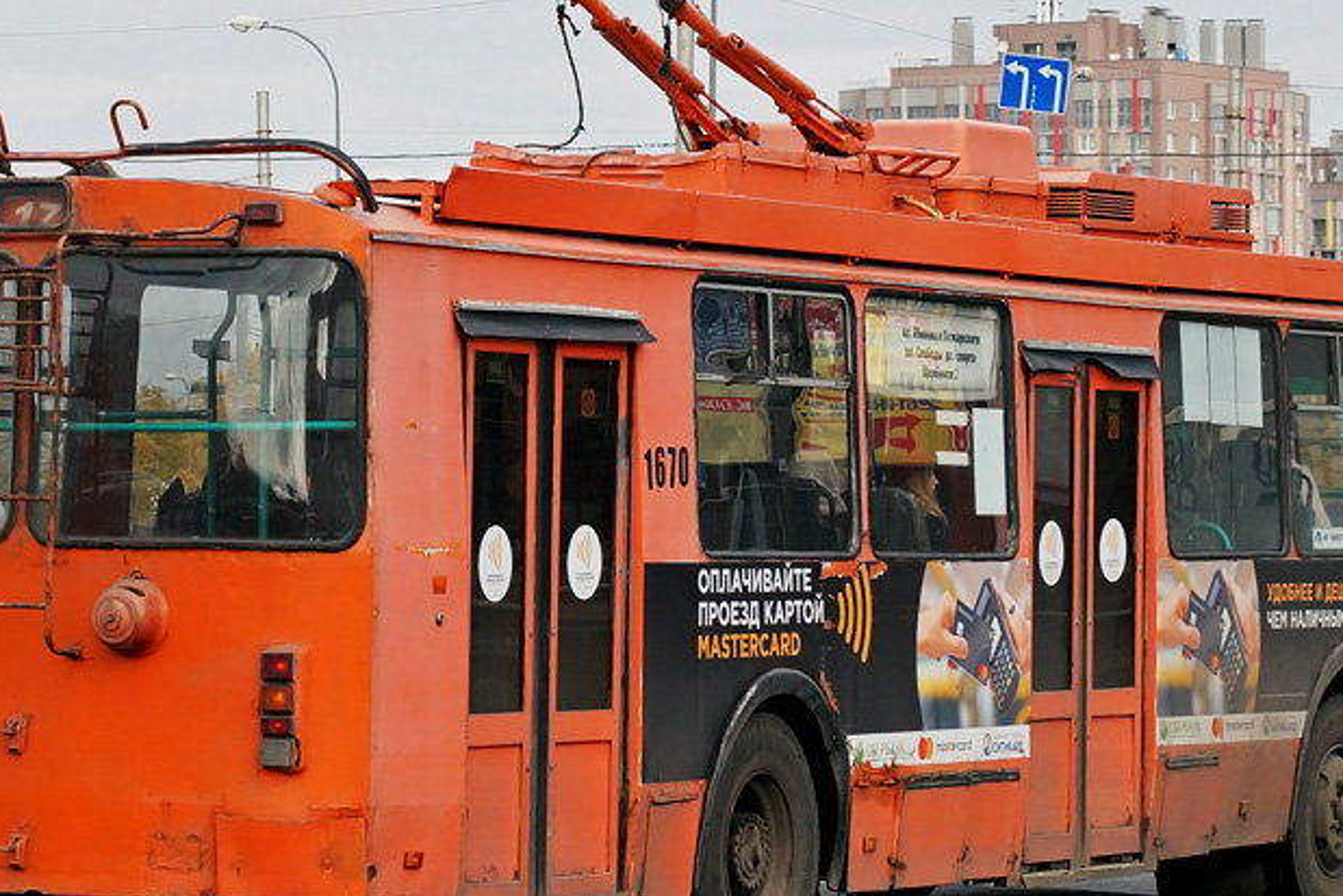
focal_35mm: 160
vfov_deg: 8.6
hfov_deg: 12.8
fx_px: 5969
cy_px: 260
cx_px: 597
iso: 400
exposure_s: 1/800
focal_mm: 55
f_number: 7.1
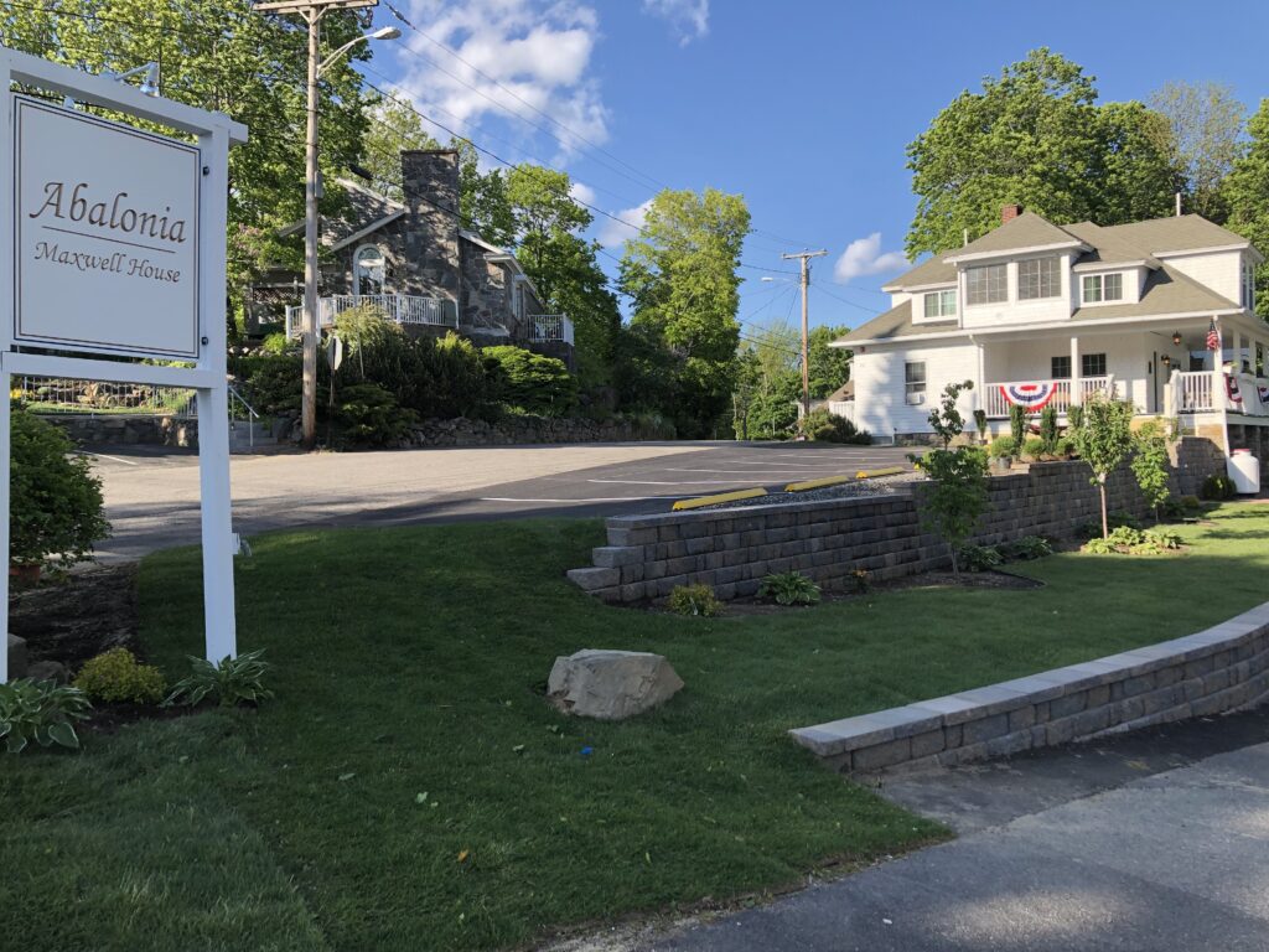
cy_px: 476
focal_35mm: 28
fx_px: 1026
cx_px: 634
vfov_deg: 49.7
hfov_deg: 63.4
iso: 20
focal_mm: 3.99
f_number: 1.8
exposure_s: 1/787
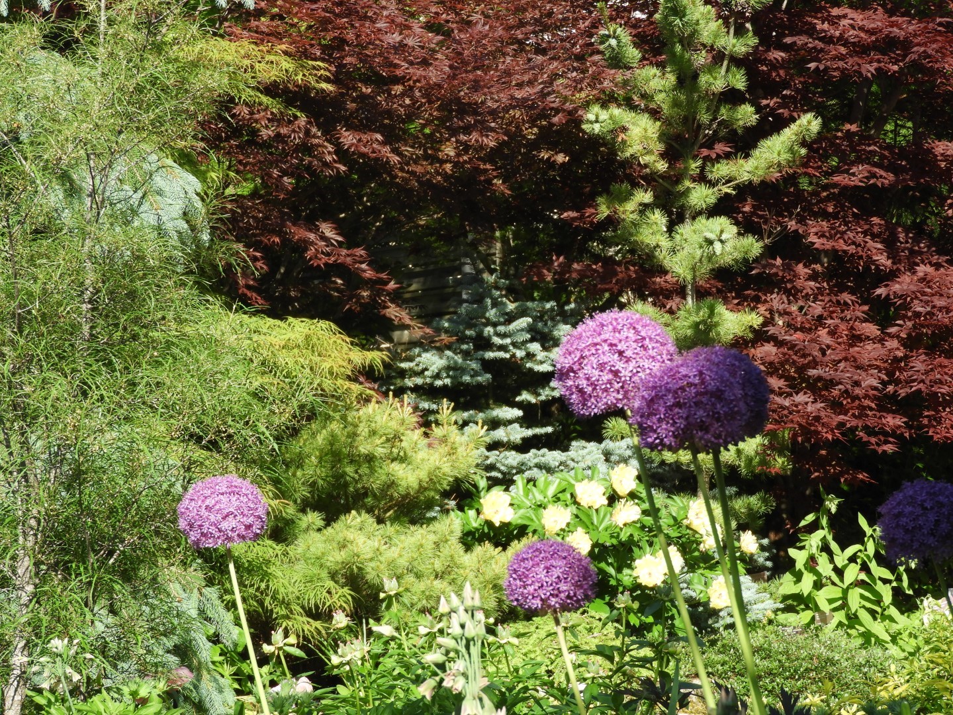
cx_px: 476
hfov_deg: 14.6
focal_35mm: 135
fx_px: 3717
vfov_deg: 11.0
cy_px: 358
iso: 100
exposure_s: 1/200
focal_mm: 24.2
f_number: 5
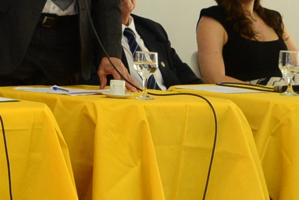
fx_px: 2177
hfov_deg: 7.7
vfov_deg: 5.2
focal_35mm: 262
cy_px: -97
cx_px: -207
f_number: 4.5
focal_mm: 48
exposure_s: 1/125
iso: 1600
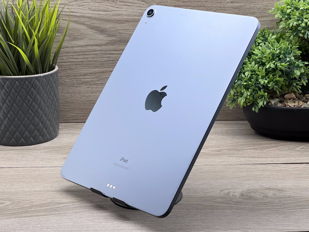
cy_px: 116
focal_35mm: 77
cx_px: 154
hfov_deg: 25.3
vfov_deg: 19.1
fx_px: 687
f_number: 2.8
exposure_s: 1/100
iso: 50
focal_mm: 9
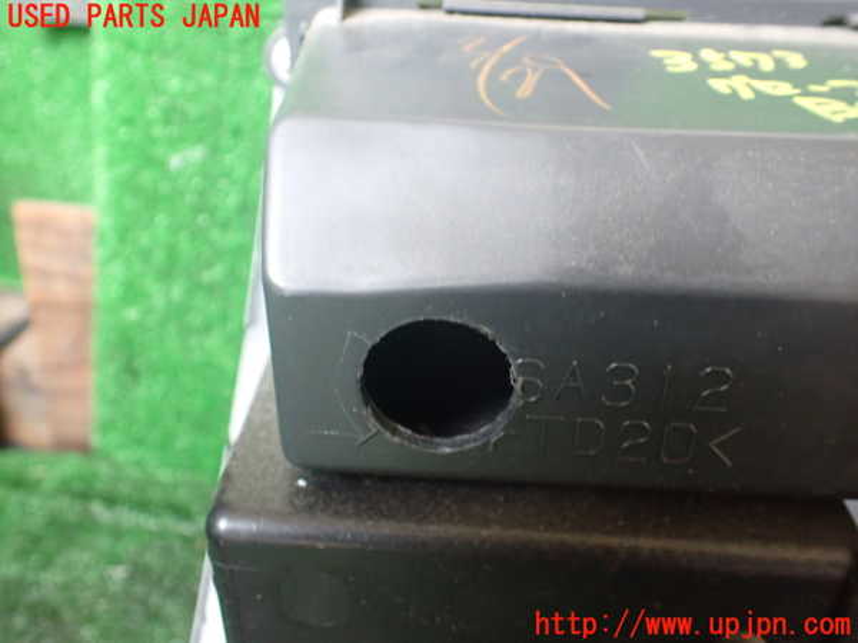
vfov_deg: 46.8
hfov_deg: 60.0
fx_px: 744
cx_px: 429
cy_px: 322
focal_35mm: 30
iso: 1000
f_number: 2.3
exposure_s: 1/30
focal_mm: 5.4
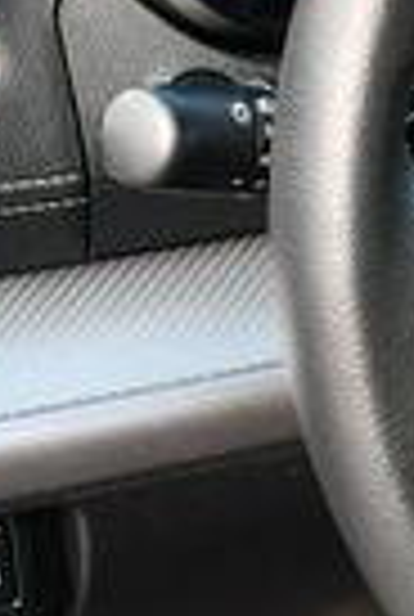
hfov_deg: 6.6
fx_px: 3364
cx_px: 1089
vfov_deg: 10.5
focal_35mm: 196
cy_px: 256
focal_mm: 21
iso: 640
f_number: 3.8
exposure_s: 1/250
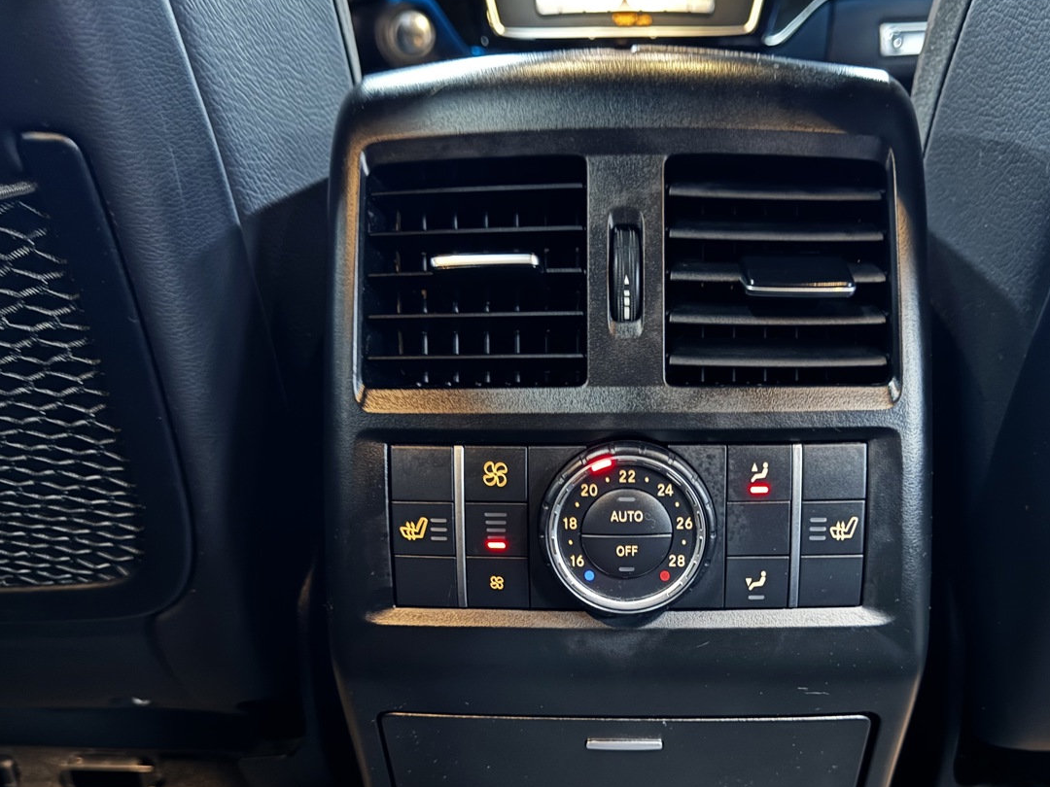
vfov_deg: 43.6
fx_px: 971
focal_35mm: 32
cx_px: 606
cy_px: 514
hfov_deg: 56.6
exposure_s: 1/9
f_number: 1.78
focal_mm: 6.86
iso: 1250
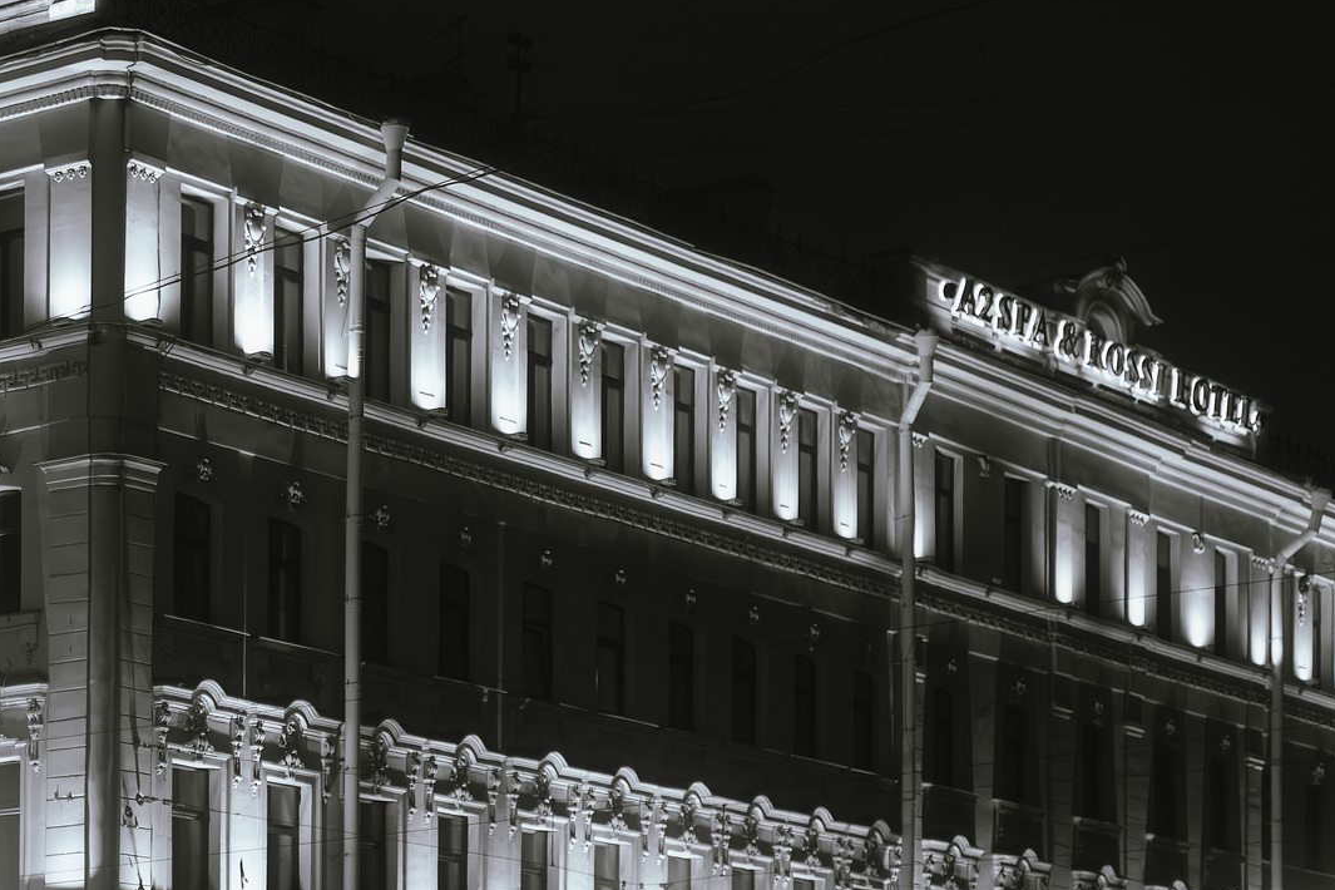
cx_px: -317
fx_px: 4264
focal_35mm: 115
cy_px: 1013
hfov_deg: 16.9
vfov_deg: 11.7
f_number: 1.8
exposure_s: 1/125
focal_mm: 35
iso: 800
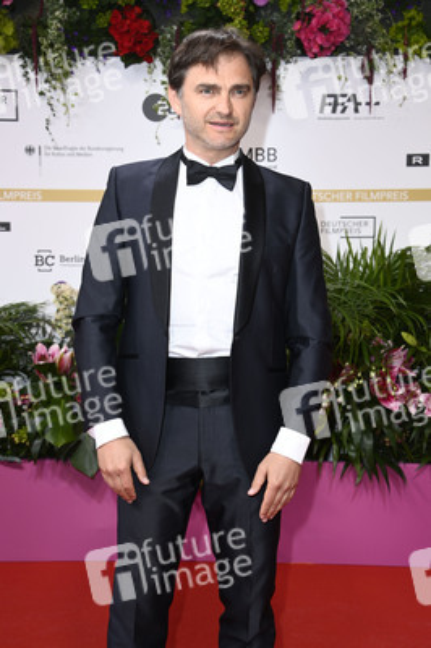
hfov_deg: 21.9
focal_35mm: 62
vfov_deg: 32.4
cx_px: 216
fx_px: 1115
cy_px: 324
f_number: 5.6
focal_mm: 62
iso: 640
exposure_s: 1/250
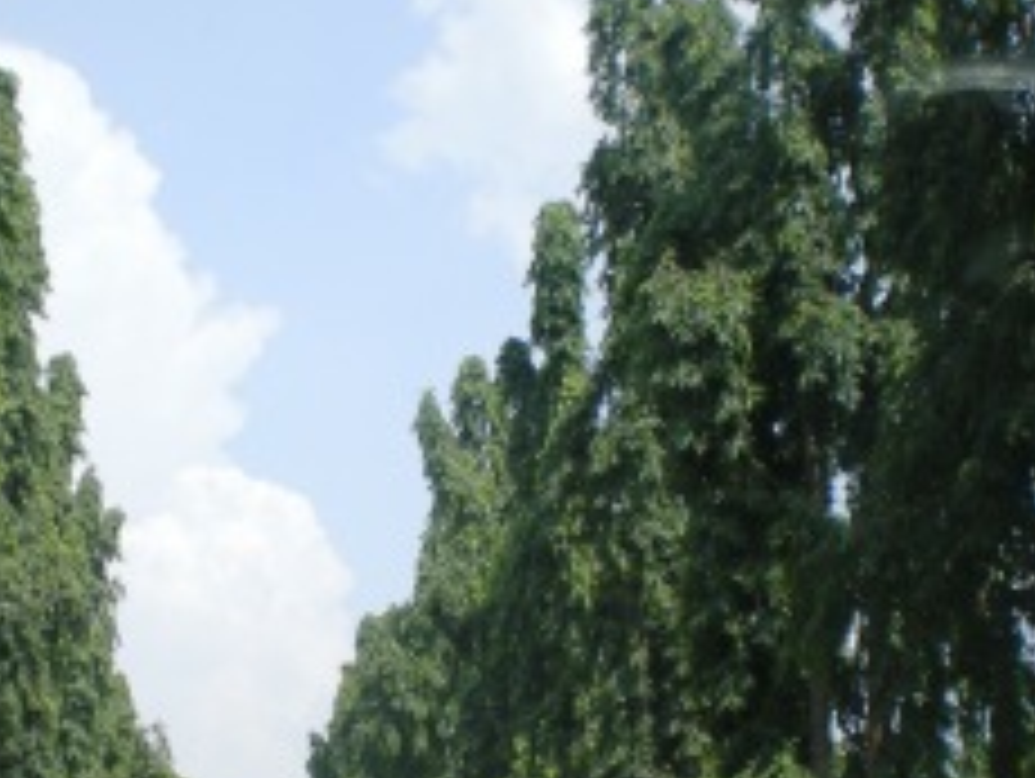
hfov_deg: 26.1
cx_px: 315
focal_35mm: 74
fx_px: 2215
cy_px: 589
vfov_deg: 19.8
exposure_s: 1/296
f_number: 4.6
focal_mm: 6.3
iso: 64
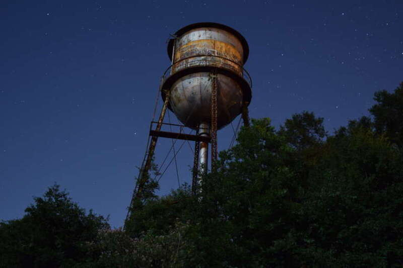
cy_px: 134
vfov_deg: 31.9
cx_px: 202
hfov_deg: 46.4
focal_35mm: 42
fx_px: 470
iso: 400
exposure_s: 30
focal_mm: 28
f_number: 4
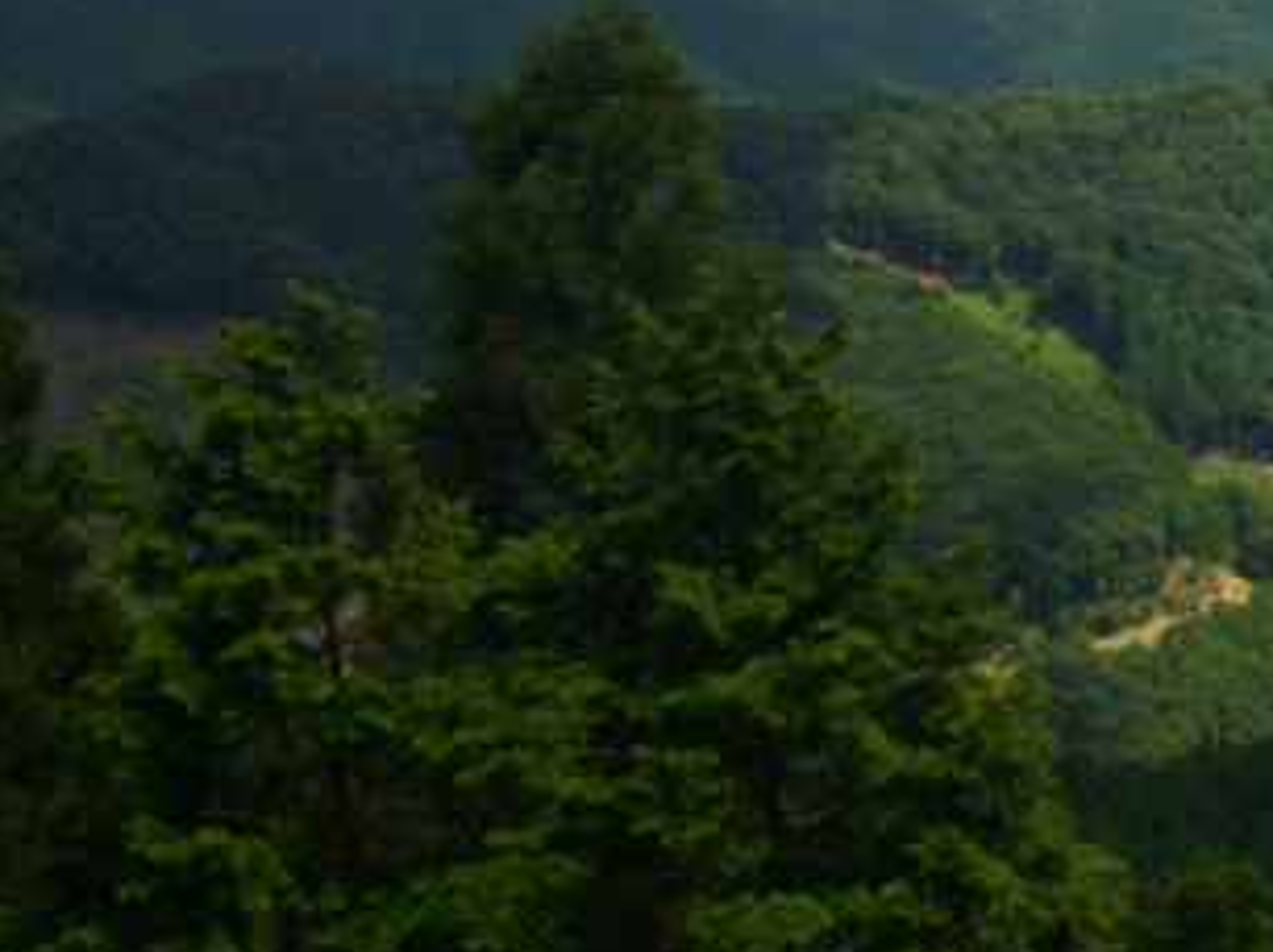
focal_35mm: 124
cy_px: -287
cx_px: 1785
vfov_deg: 11.6
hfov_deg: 15.0
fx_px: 4557
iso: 100
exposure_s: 1/500
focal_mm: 6.2
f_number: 5.6
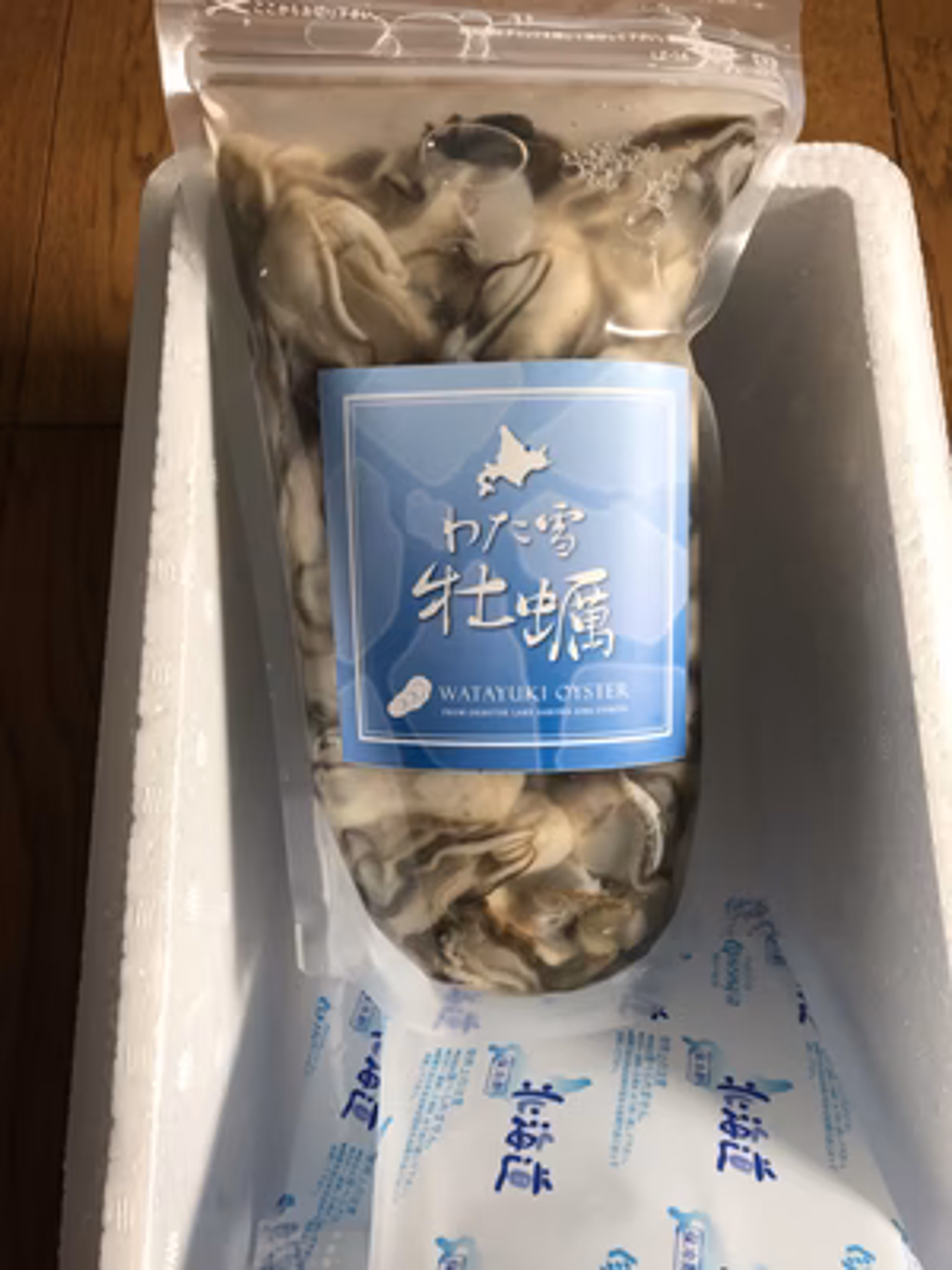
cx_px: 476
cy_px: 635
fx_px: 1027
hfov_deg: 49.7
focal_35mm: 28
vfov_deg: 63.4
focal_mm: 3.99
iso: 32
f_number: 1.8
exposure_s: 1/120
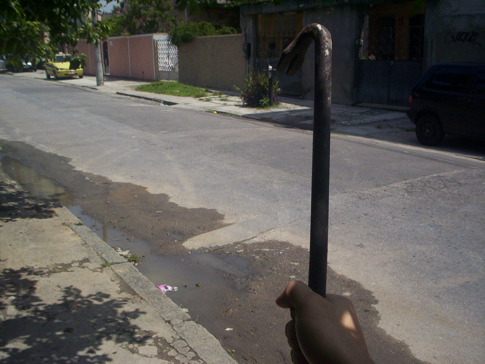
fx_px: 532
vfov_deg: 37.7
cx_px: 242
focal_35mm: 38
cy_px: 182
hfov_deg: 49.0
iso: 100
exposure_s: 1/1091
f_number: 4.5
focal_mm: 4.99
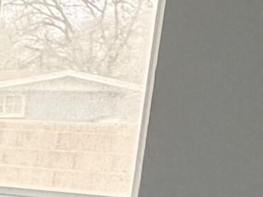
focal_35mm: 112
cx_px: -349
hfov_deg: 13.4
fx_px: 851
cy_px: 295
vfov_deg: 12.6
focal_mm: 2.22
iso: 320
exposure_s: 1/77
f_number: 2.2
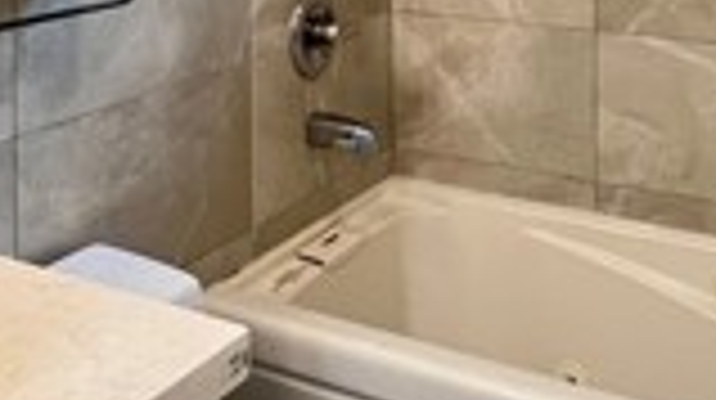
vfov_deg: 18.8
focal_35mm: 57
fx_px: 1081
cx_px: 171
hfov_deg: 35.7
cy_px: -180
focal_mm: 1.57
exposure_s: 1/60
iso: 200
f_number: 1.8
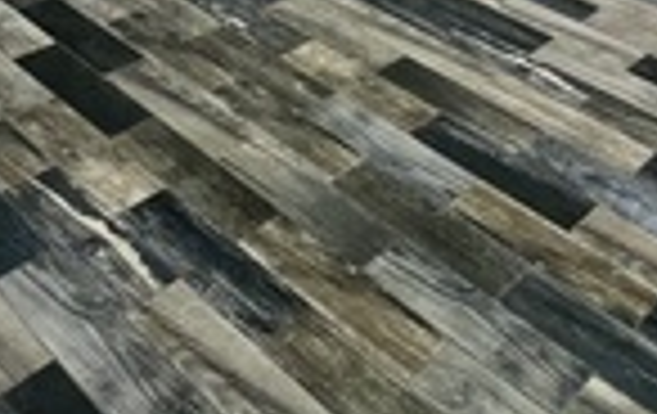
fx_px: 772
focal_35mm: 43
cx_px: 857
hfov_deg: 33.5
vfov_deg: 21.4
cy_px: -304
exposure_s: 1/100
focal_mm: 1.57
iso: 125
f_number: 1.8
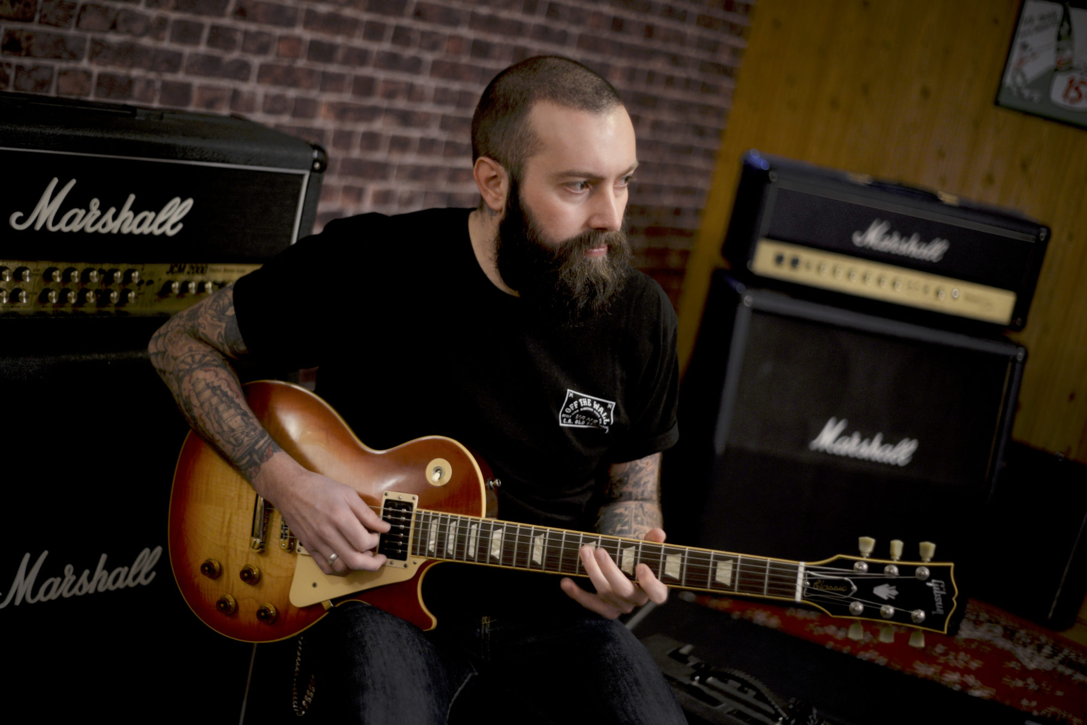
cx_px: 544
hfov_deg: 39.6
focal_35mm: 50
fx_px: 1510
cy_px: 362
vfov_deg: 27.0
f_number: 1.8
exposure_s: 1/100
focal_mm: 50
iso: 800
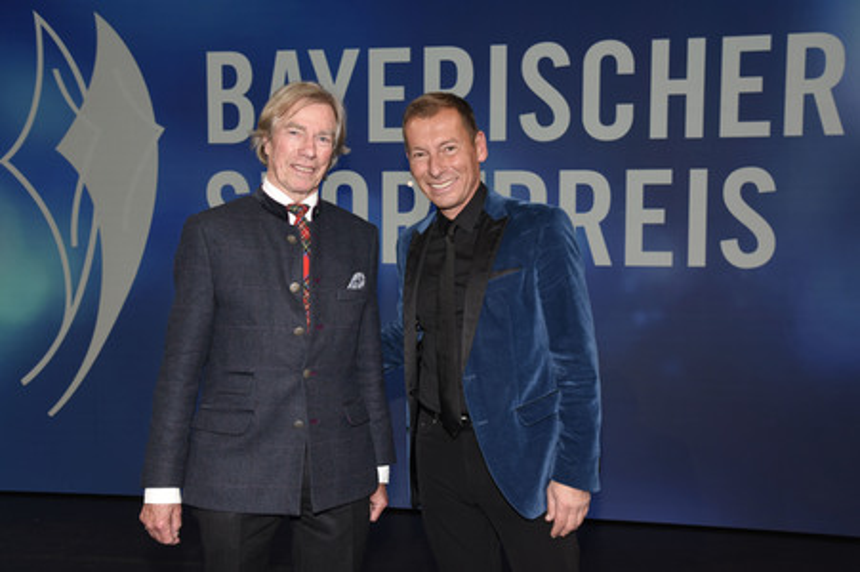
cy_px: 286
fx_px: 907
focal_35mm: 38
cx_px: 430
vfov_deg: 35.0
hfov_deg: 50.7
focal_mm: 38
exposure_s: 1/100
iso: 800
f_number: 6.3
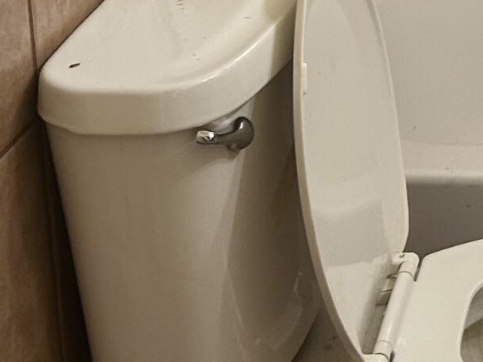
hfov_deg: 13.8
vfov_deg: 10.8
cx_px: 831
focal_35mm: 129
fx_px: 1799
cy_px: -271
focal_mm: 5.7
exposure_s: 1/60
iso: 64
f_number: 1.5
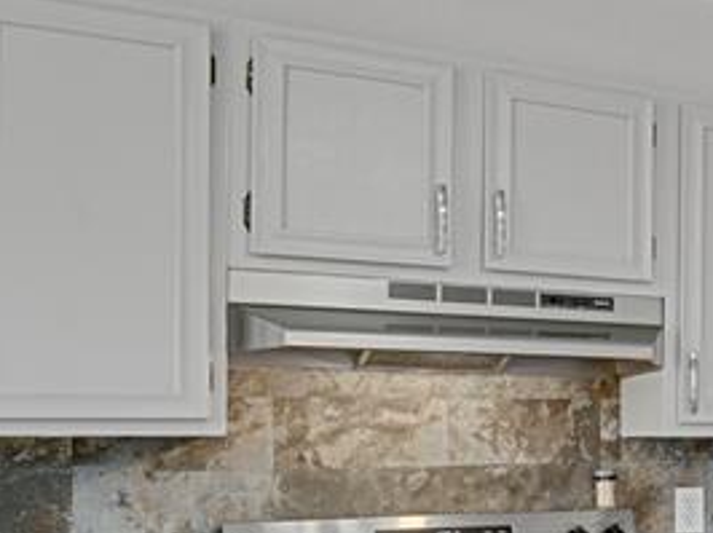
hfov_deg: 20.4
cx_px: 1321
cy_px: 439
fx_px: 1296
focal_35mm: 63
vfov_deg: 22.9
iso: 250
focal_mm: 17
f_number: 8
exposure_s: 1.3
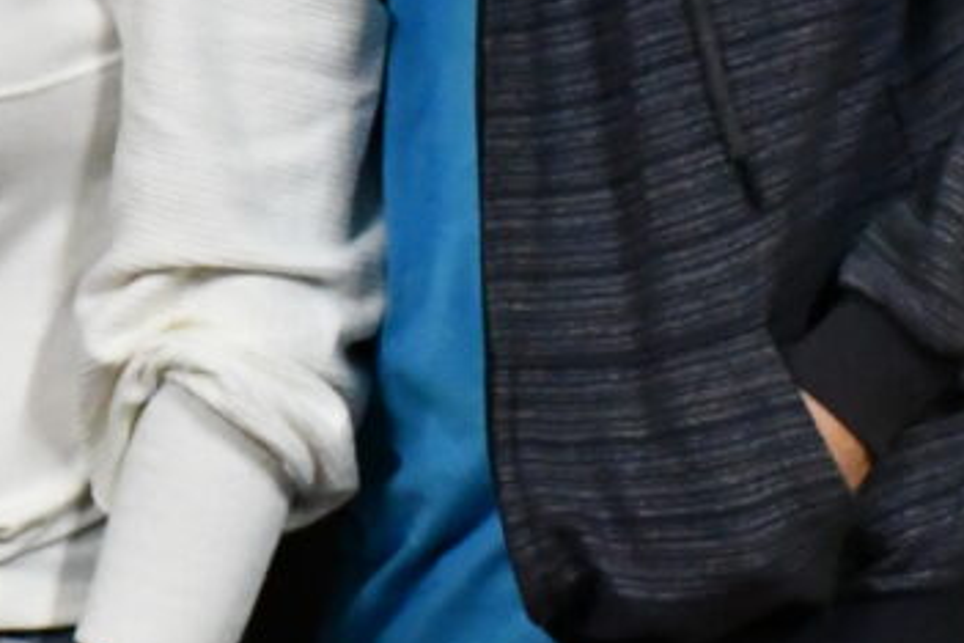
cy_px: 176
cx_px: -547
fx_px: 6587
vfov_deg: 5.6
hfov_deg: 8.2
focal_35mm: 246
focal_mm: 30
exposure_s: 1/60
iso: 6400
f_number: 4
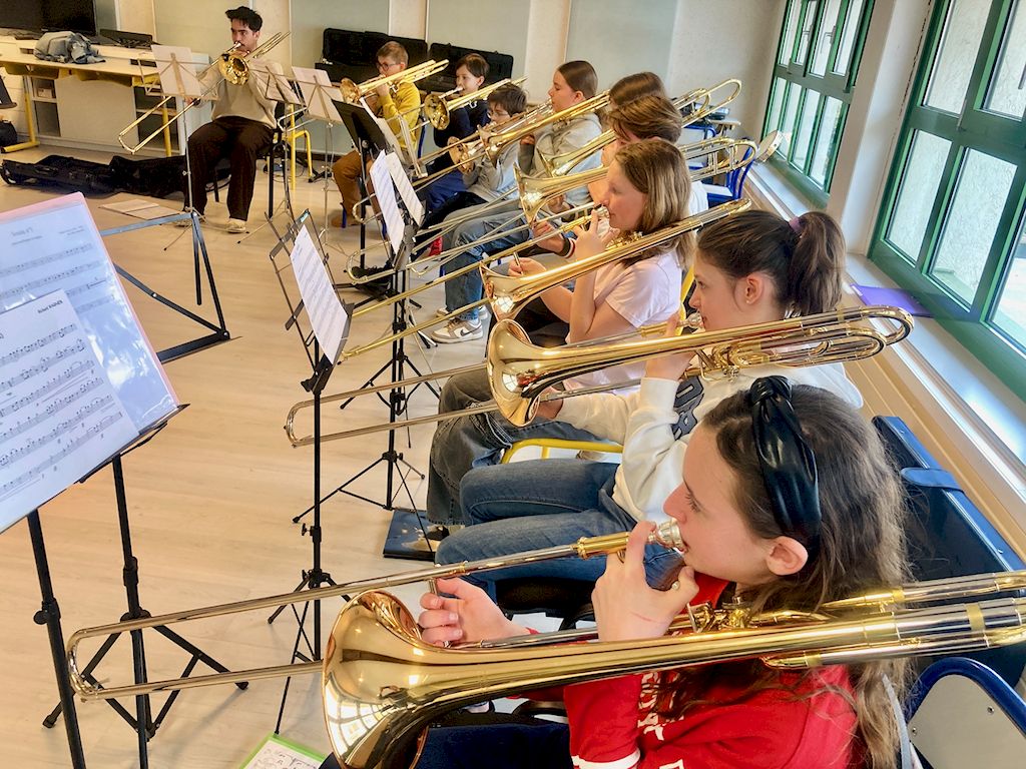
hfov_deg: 63.4
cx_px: 513
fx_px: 830
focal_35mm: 28
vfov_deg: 49.7
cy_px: 384
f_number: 1.8
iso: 80
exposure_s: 1/50
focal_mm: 3.99
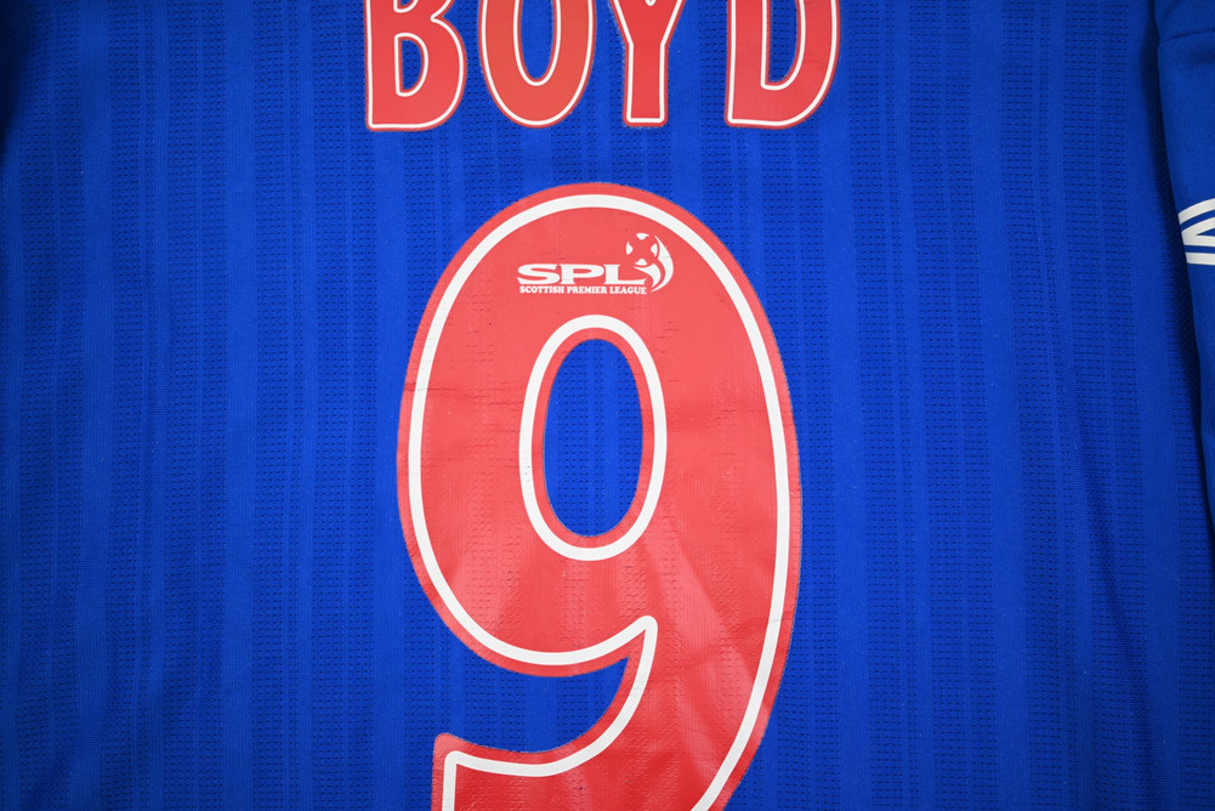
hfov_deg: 54.4
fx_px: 1182
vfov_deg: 37.9
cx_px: 608
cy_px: 406
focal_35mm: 35
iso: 200
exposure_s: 1/90
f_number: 5
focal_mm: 35
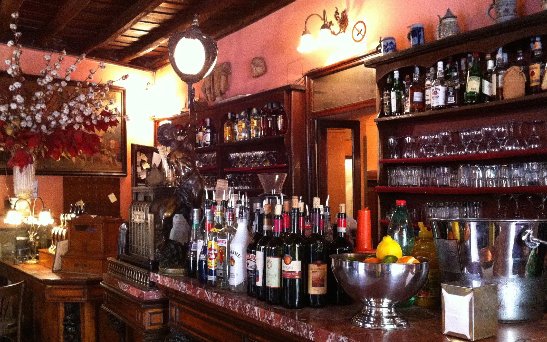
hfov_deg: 51.5
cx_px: 268
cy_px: 188
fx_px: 567
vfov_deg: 33.6
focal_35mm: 38
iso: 500
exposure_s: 1/17
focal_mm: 3.85
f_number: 2.8
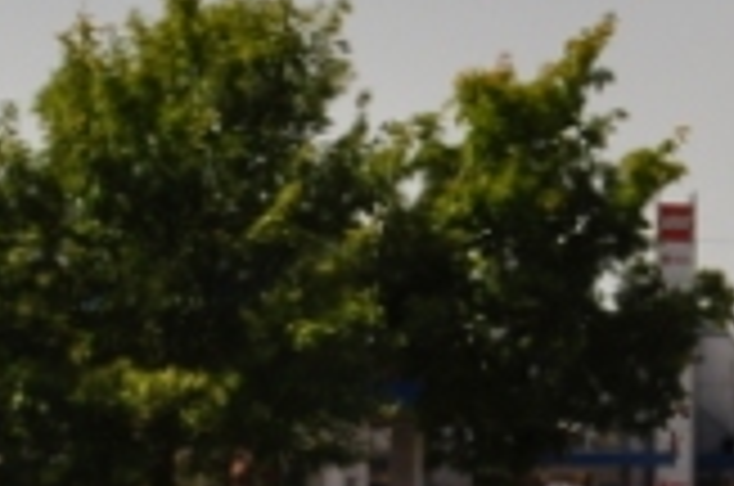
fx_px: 3459
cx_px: 1436
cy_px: -58
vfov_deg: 8.0
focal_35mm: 170
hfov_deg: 11.1
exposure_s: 1/400
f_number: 10
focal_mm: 18
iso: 200
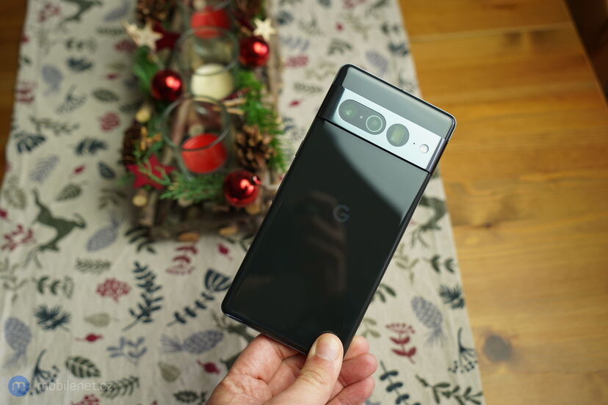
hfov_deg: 53.1
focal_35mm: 36
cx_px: 304
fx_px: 608
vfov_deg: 36.9
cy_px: 202
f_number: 4
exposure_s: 1/80
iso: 160
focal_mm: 36
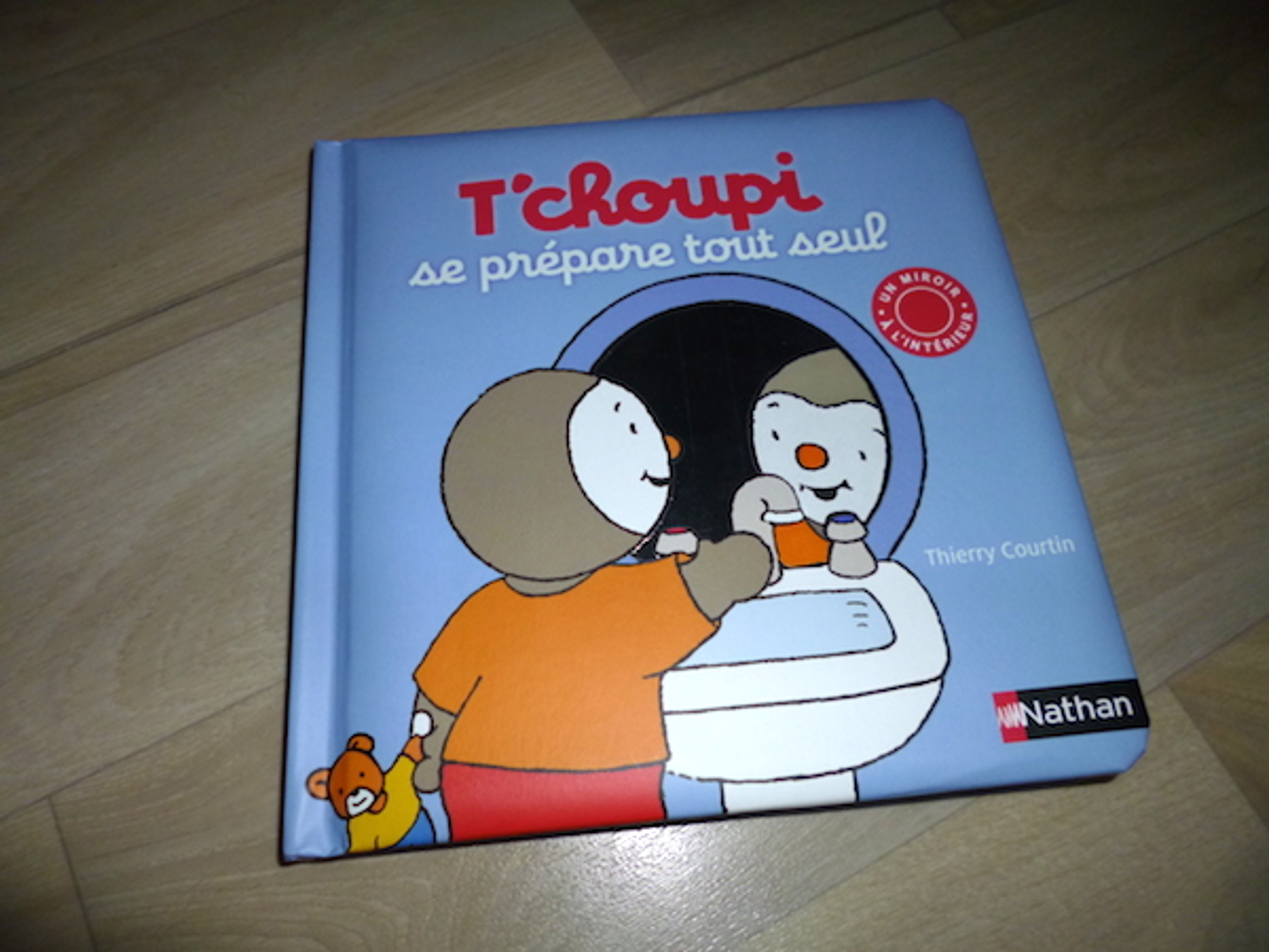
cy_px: 476
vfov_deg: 56.8
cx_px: 634
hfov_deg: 71.6
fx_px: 880
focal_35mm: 24
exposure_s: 1/250
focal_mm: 4.3
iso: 100
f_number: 2.5
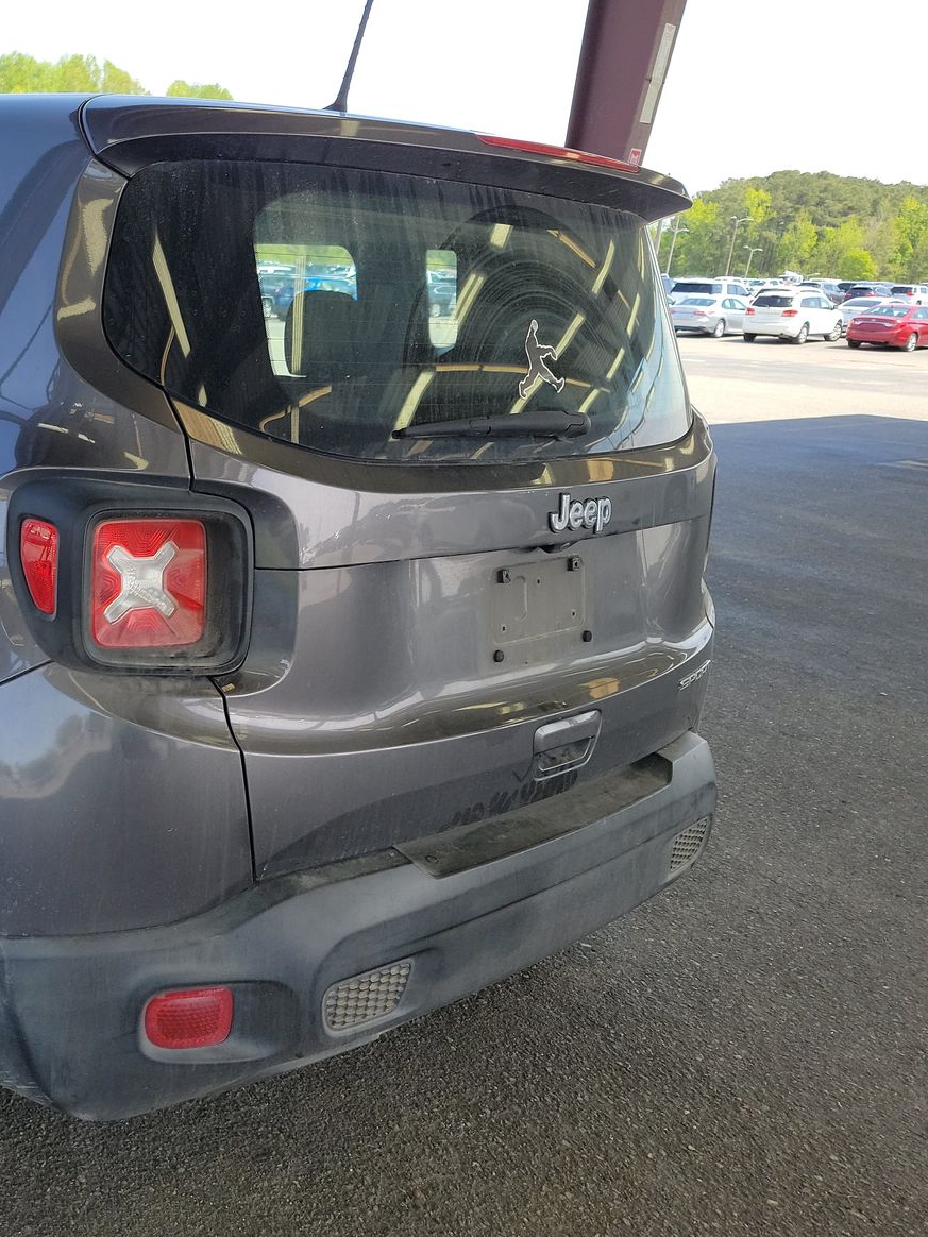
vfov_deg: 55.4
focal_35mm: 33
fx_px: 1180
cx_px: 95
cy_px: 624
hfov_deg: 39.8
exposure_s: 1/201
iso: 50
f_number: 1.8
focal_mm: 6.7
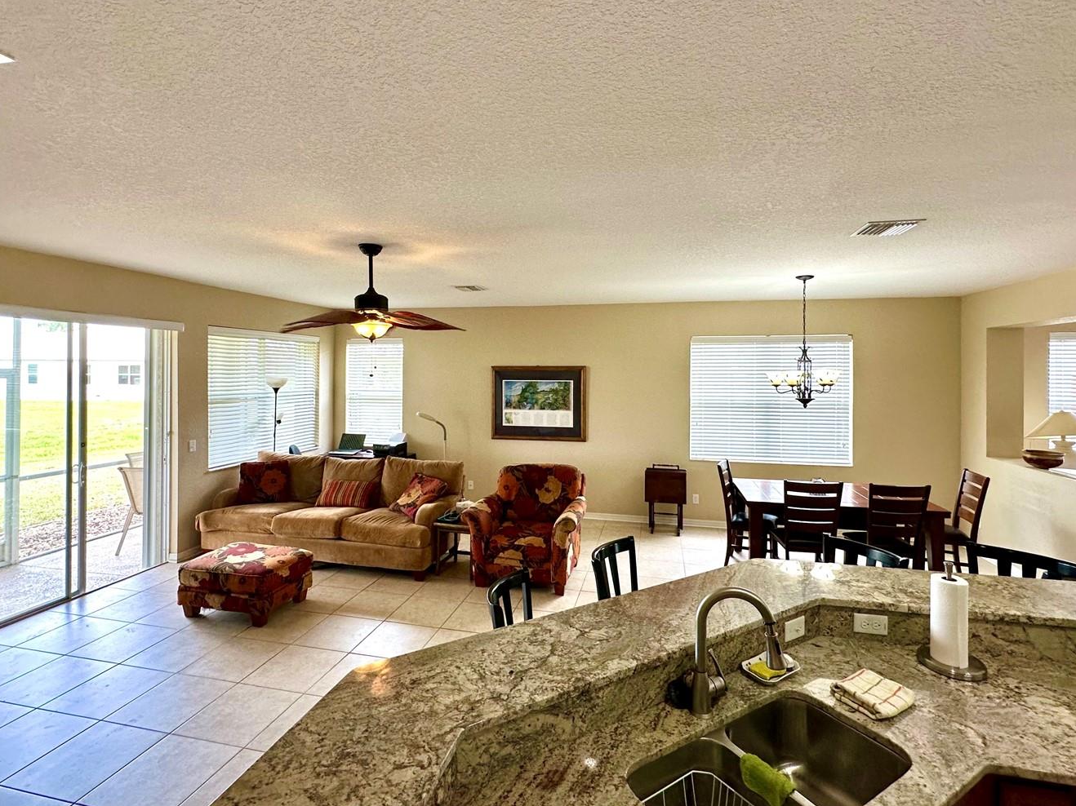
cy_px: 370
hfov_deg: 91.0
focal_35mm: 17
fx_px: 528
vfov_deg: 74.6
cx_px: 542
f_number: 2.2
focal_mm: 2.22
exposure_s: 1/120
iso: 160
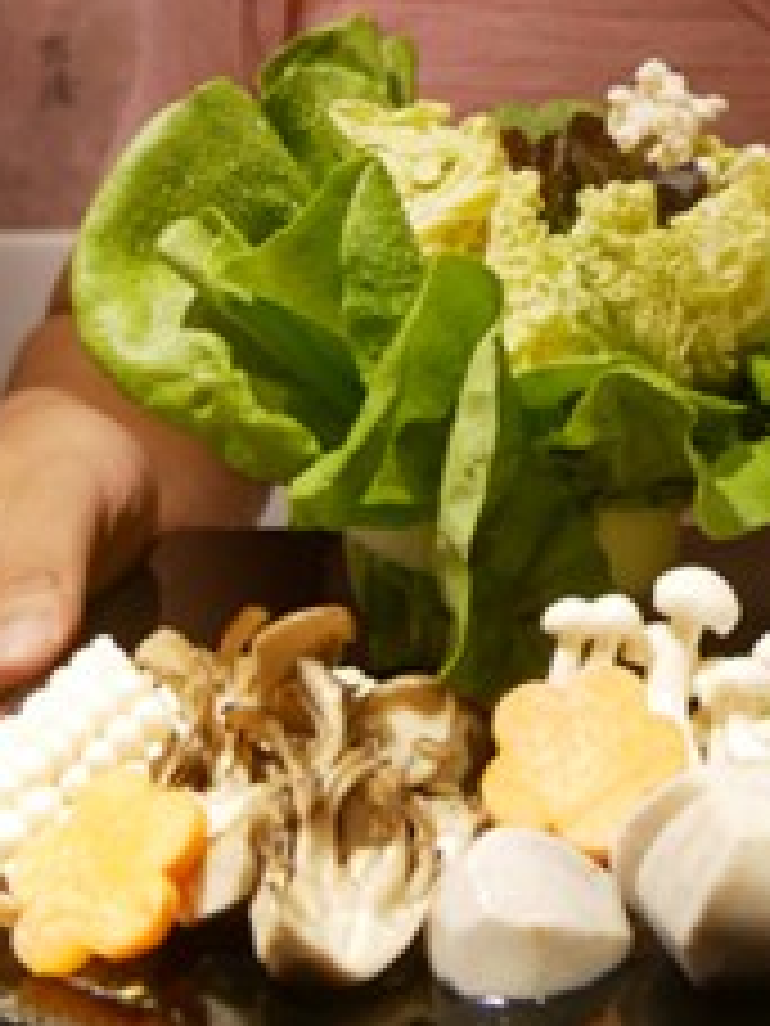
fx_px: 2343
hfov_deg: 17.8
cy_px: -99
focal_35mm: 79
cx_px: 914
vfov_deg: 23.2
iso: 1000
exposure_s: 1/50
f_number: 4
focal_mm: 15
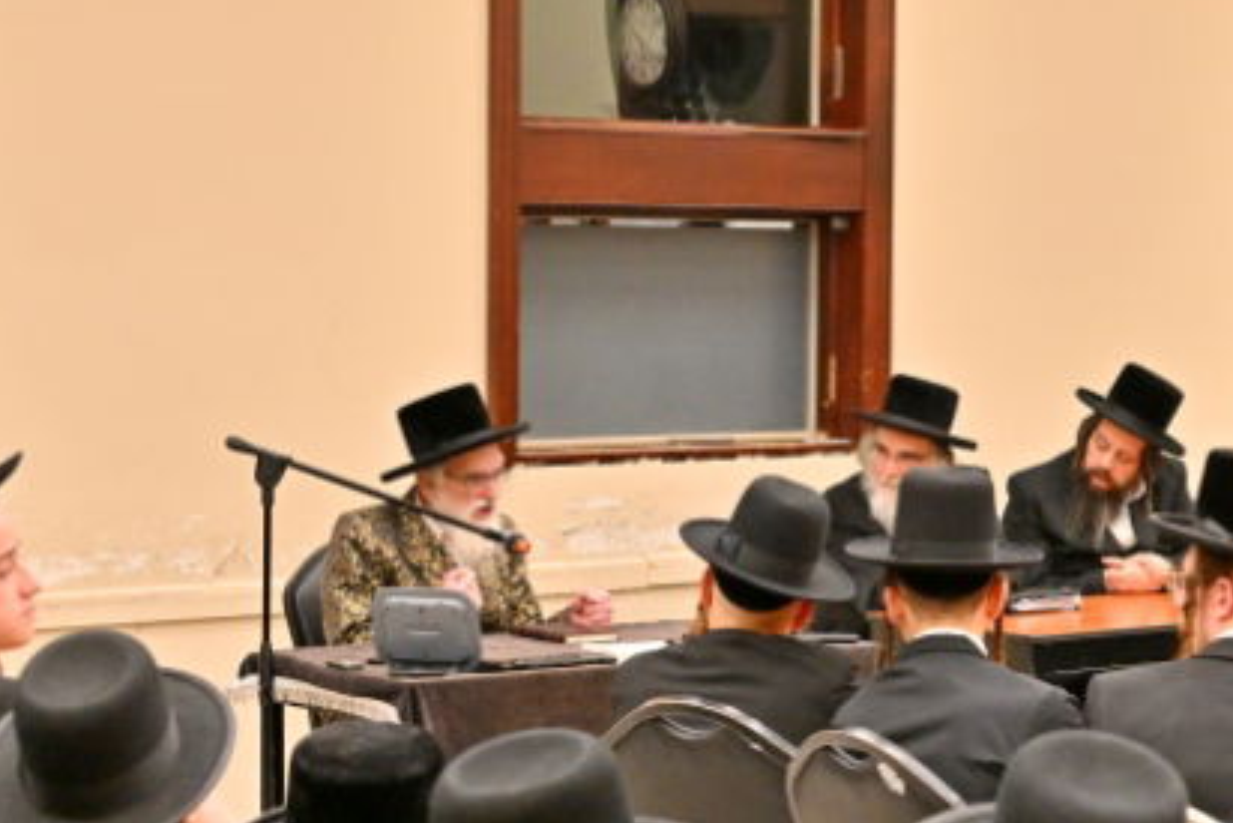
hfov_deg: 20.7
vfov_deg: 14.1
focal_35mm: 97
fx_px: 3323
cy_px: 507
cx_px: 1041
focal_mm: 39
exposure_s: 1/200
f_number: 4
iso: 1250
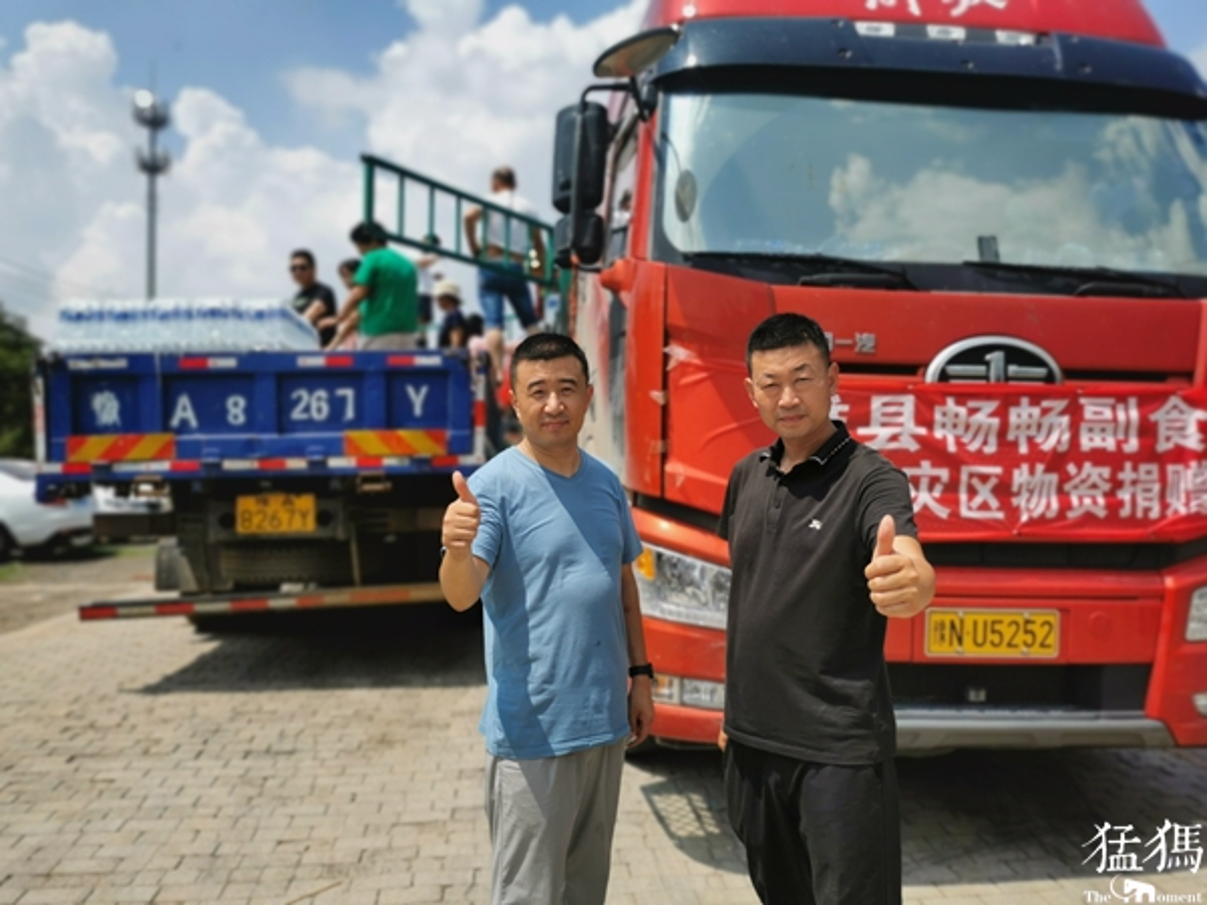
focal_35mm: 27
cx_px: 604
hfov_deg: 65.3
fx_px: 941
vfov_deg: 51.4
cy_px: 452
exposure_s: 1/3460
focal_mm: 5.58
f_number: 1.8
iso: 50
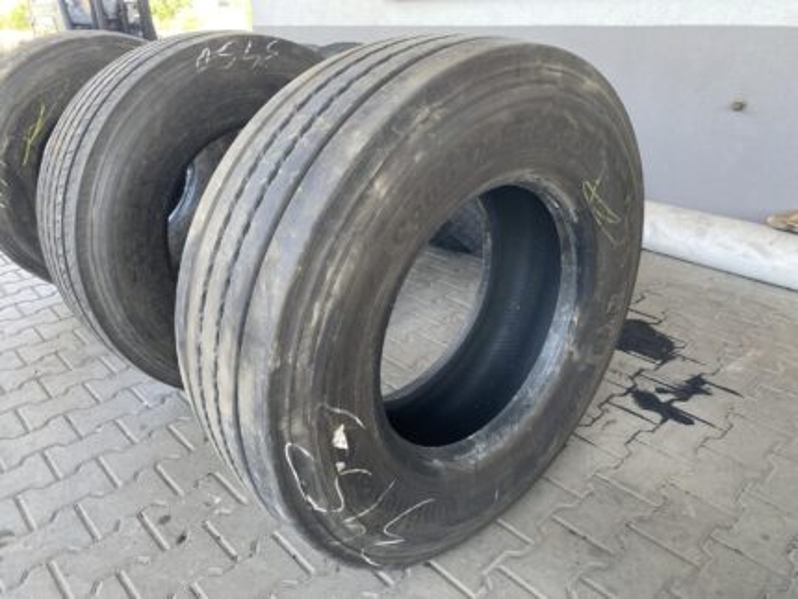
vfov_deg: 53.1
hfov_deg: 67.3
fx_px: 600
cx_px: 399
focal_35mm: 26
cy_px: 300
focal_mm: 4.25
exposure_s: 1/121
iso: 80
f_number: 1.8
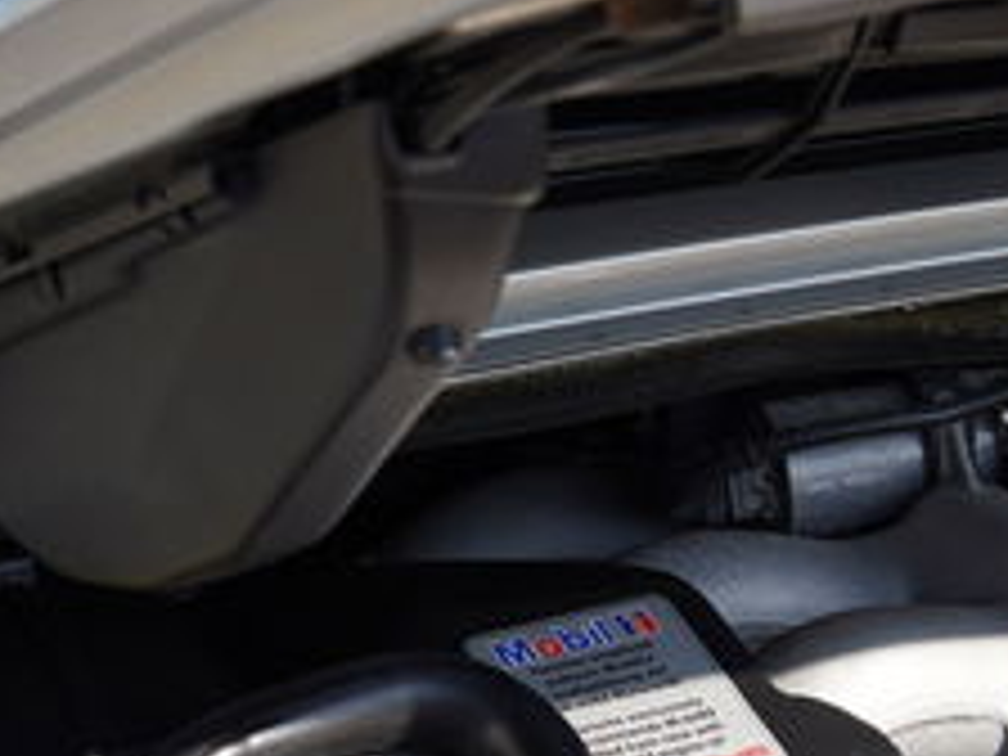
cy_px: 900
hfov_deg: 12.2
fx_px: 4514
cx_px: 1426
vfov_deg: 9.4
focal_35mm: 155
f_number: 7.1
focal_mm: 47
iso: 100
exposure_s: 1/200
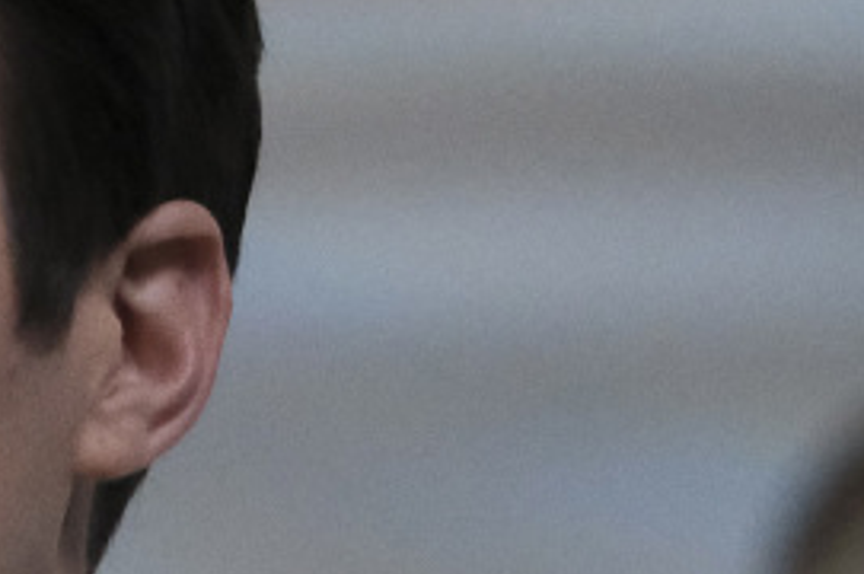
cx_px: -223
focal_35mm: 931
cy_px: 676
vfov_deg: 1.5
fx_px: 22317
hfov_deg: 2.2
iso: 10000
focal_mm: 140
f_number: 2.8
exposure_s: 1/160
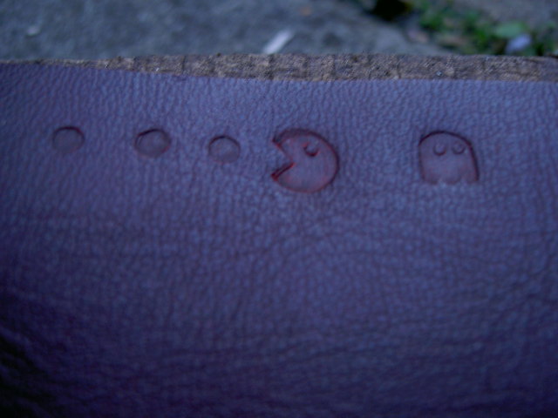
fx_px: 629
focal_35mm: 39
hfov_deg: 47.9
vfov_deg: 36.8
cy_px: 209
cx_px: 279
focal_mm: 8
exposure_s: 1/8
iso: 100
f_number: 2.8
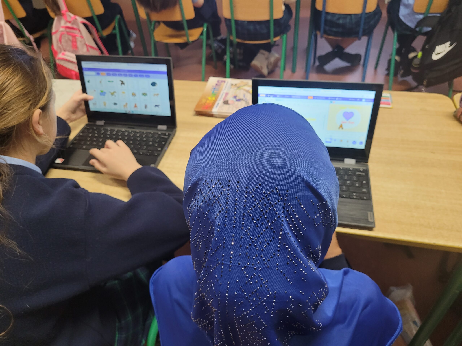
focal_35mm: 26
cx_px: 231
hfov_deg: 67.3
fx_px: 347
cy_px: 173
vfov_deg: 53.1
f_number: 1.8
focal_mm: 5.4
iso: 250
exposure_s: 1/50
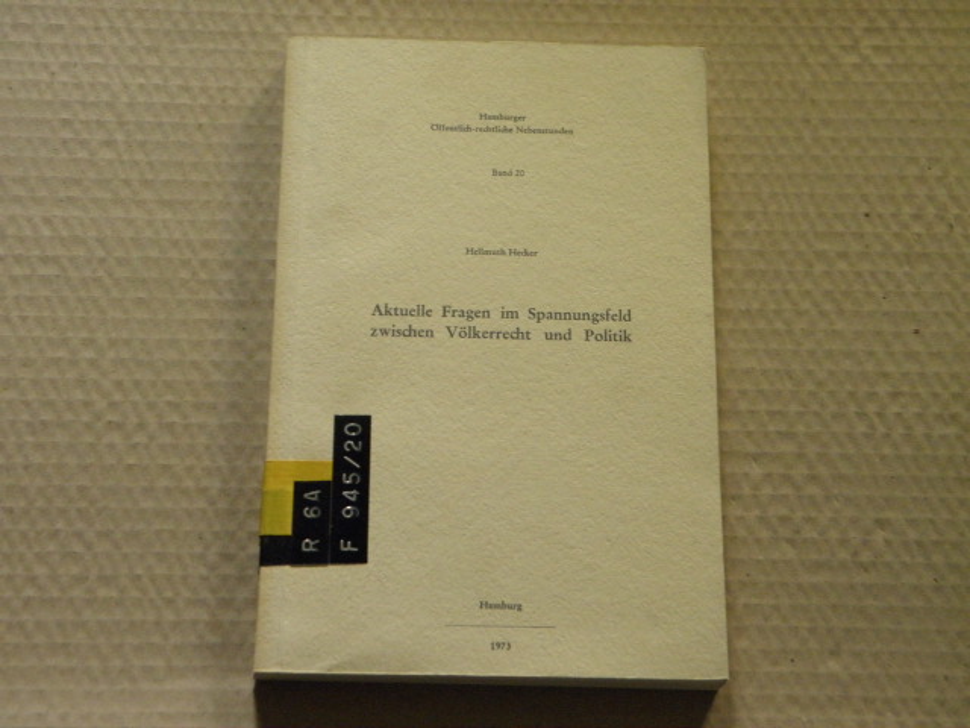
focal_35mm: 59
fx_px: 1653
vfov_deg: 24.8
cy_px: 364
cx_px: 485
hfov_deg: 32.7
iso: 400
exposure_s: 1/15
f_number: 4.1
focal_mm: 10.6
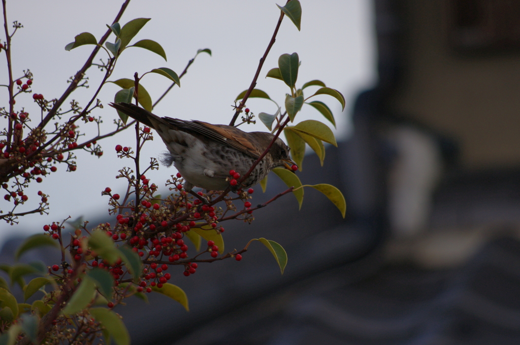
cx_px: 260
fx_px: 6492
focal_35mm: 450
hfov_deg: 4.6
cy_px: 172
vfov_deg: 3.0
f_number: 6.3
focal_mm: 300
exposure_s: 1/800
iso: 400
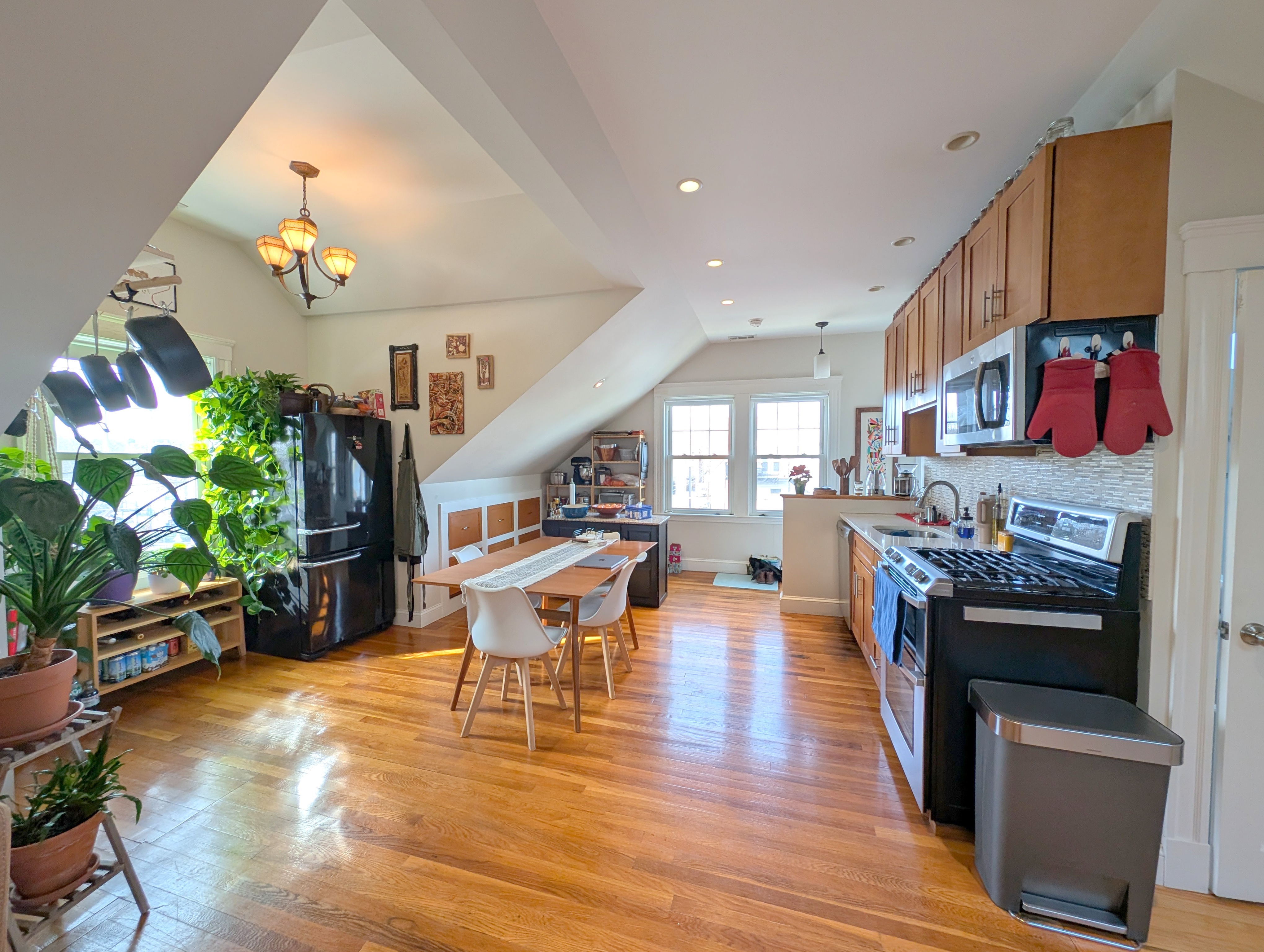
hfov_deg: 110.5
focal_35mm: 12
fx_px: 439
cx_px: 632
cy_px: 476
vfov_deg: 94.6
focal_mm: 2.23
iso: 76
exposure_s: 1/120
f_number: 1.95
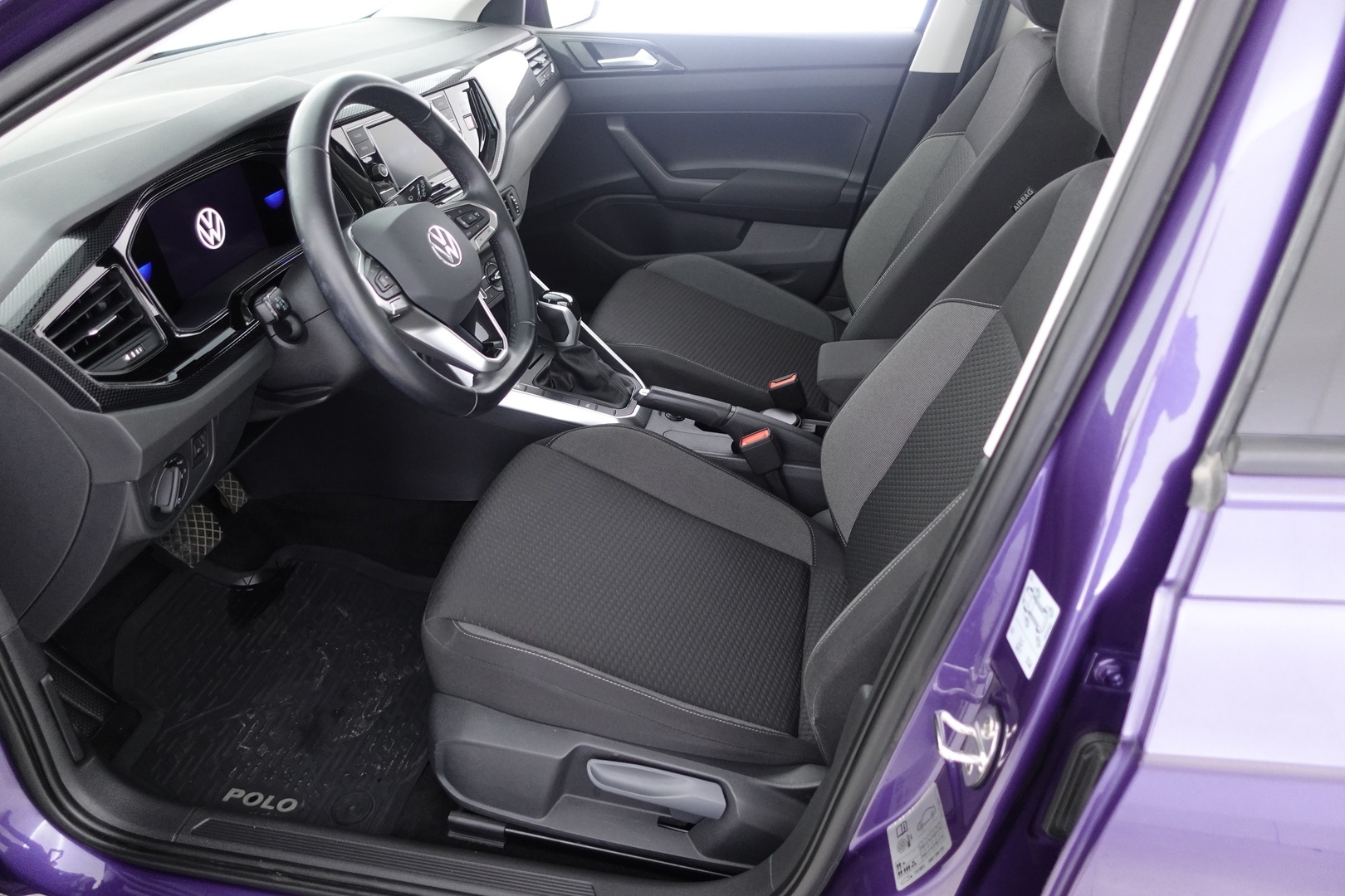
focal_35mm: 24
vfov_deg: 53.1
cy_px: 448
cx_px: 672
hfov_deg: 73.7
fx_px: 897
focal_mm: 9.4
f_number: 1.8
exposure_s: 1/15
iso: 800
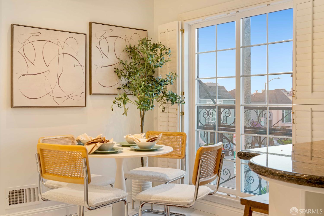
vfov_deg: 33.4
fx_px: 360
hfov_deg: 48.5
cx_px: 162
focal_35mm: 40
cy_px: 108
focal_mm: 40
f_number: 11
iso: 250
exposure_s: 1/2.5
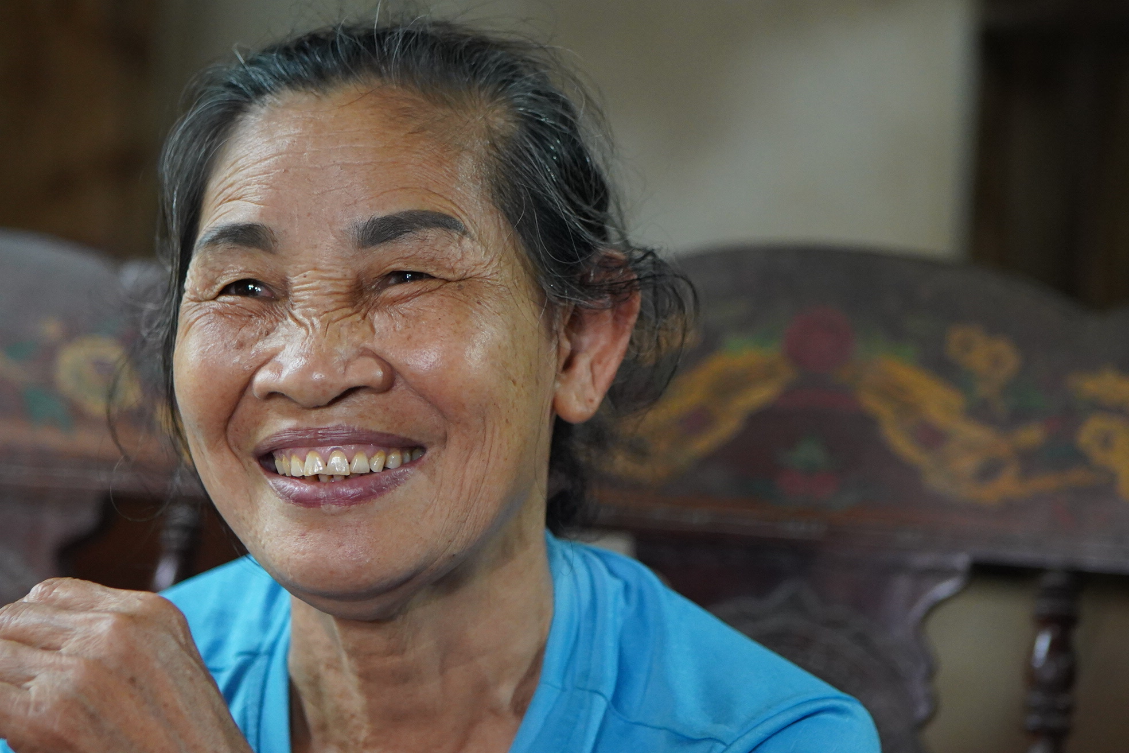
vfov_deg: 16.1
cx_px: 564
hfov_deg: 23.9
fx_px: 2665
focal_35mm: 85
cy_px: 376
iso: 4000
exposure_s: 1/100
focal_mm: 57
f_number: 2.8
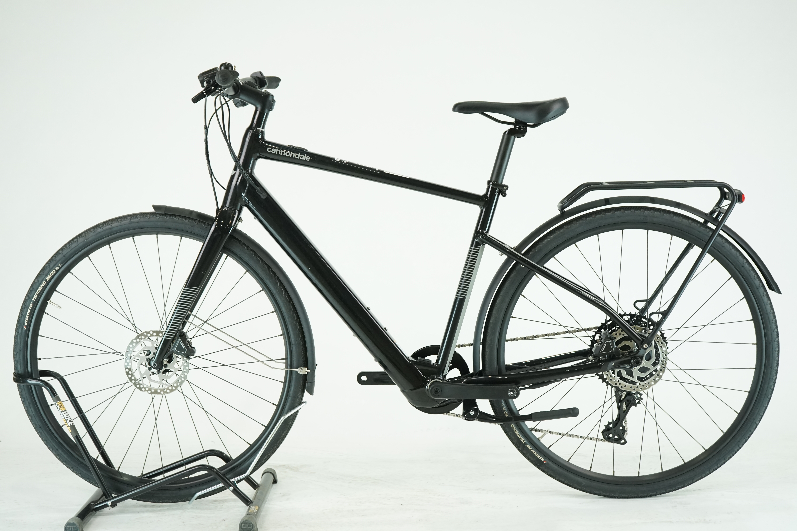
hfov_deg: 36.2
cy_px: 266
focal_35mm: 55
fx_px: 1218
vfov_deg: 24.6
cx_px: 398
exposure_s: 1/200
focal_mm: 55
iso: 1600
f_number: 5.6
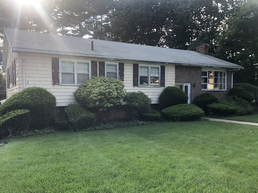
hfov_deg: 58.3
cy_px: 105
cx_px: 126
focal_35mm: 31
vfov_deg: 45.4
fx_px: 231
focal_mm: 3.99
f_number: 1.8
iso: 20
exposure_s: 1/277
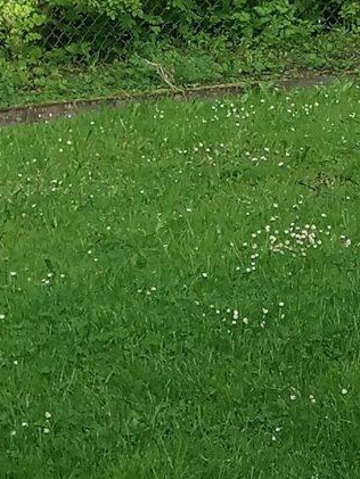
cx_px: -314
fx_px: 2370
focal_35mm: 171
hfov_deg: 8.3
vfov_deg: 11.5
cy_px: 413
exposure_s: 1/315
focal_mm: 4.75
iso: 50
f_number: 1.8
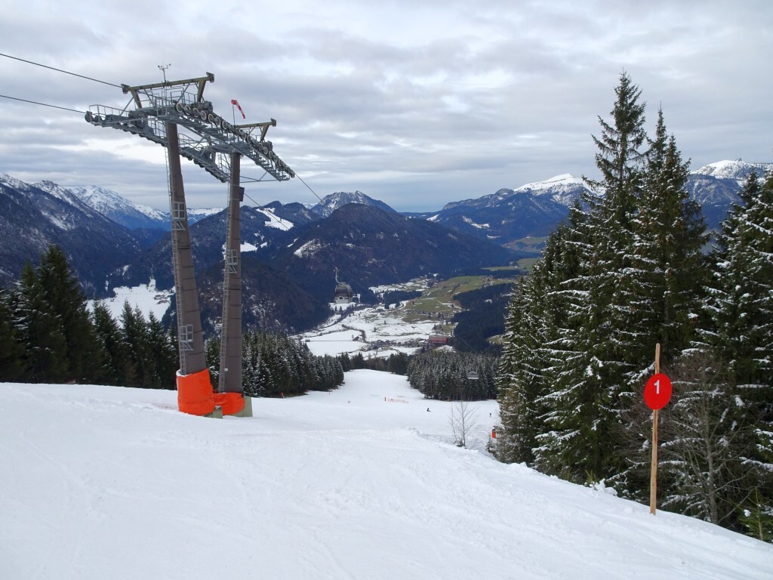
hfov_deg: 71.6
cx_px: 386
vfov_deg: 56.8
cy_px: 290
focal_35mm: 24
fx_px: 536
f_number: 3.5
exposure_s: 1/500
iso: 80
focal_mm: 4.1
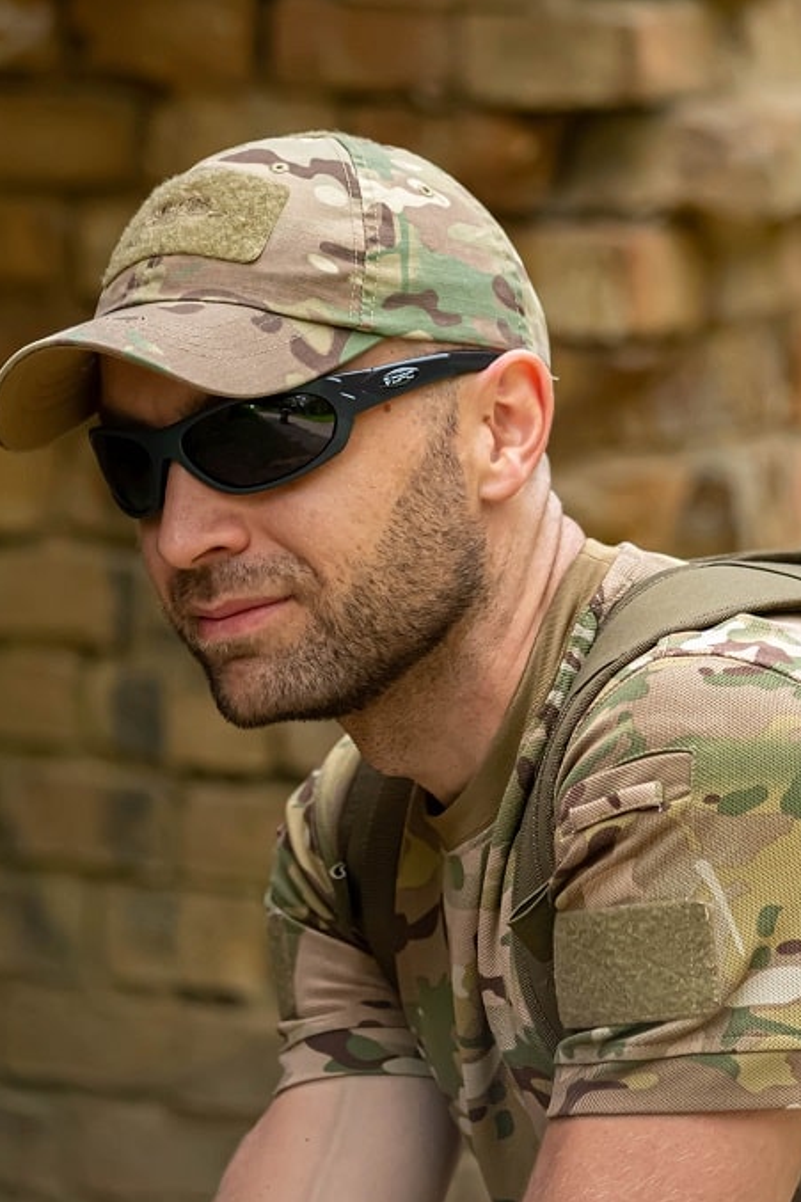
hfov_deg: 5.8
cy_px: 527
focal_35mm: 235
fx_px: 7847
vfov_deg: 8.8
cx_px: 345
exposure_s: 1/640
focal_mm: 135
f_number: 5
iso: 640
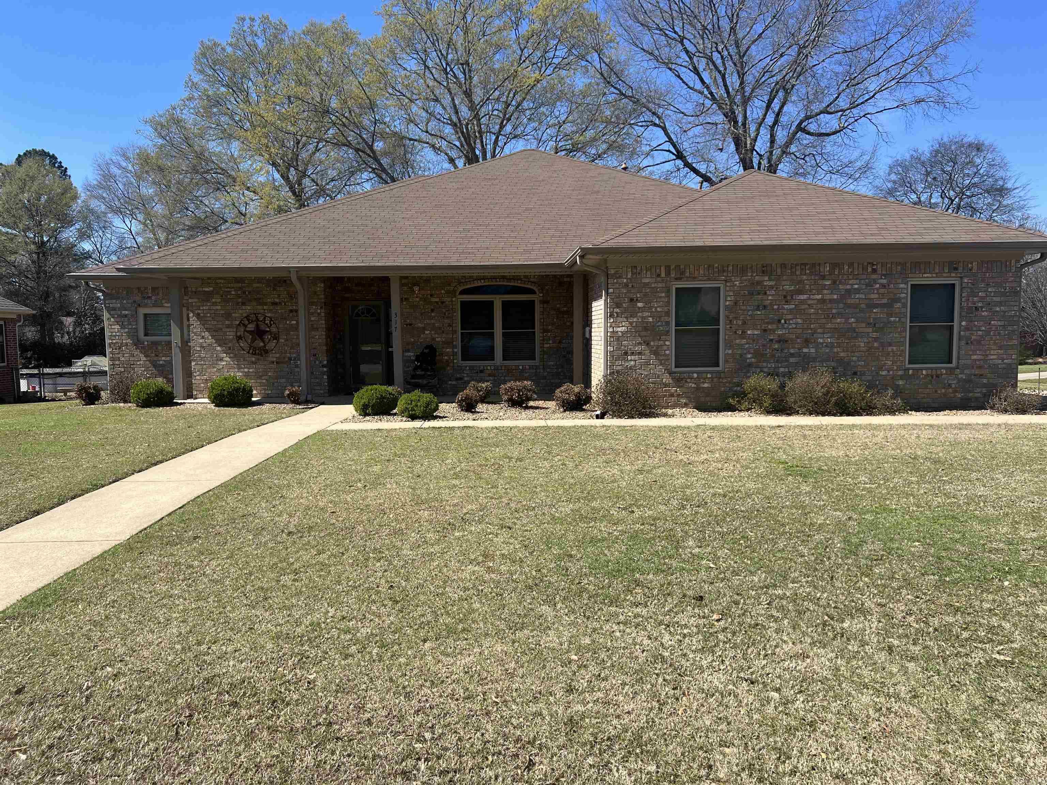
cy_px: 392
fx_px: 786
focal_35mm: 26
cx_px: 524
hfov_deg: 67.3
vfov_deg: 53.1
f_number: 1.5
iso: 50
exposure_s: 1/3356
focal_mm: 5.7
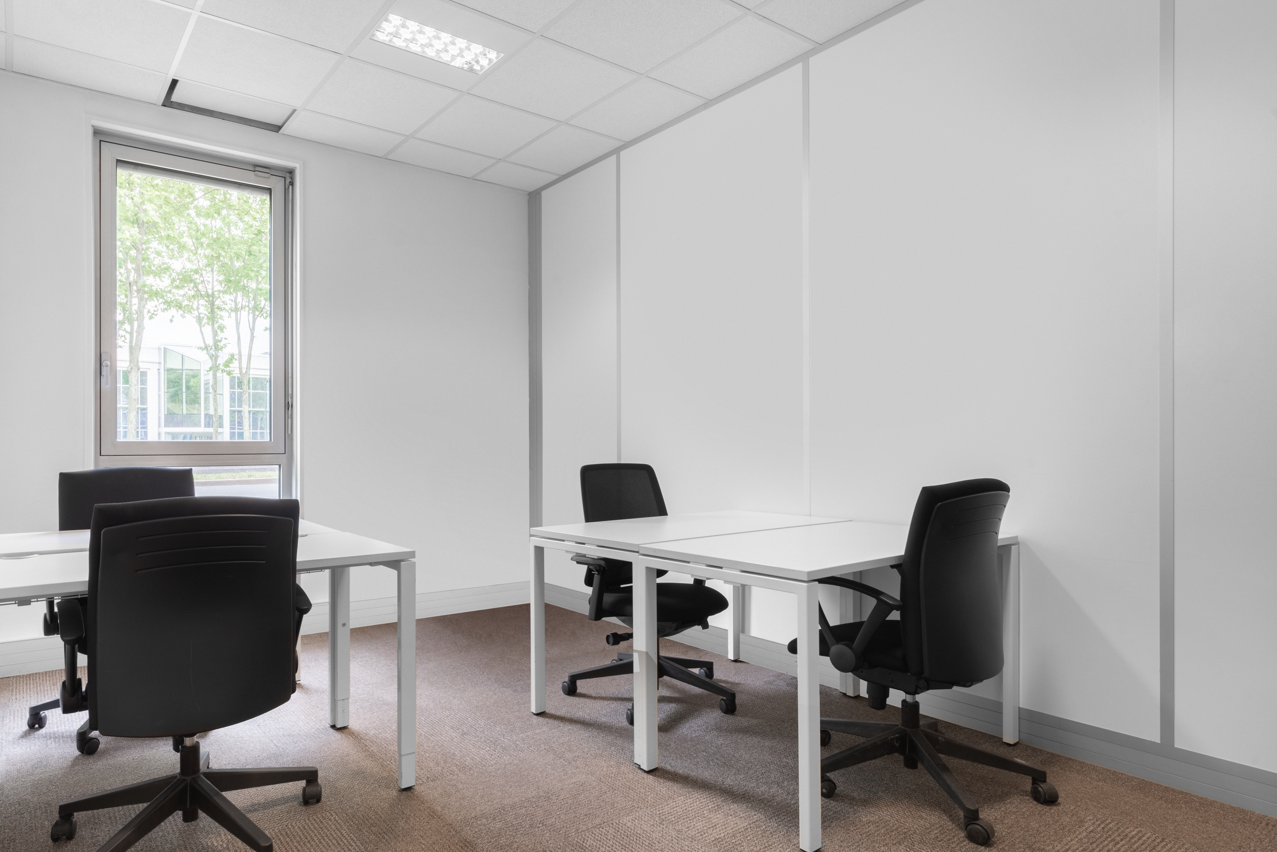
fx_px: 710
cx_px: 527
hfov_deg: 83.2
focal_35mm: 20
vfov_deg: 61.9
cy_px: 453
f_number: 11
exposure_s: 1/100
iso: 320
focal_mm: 17
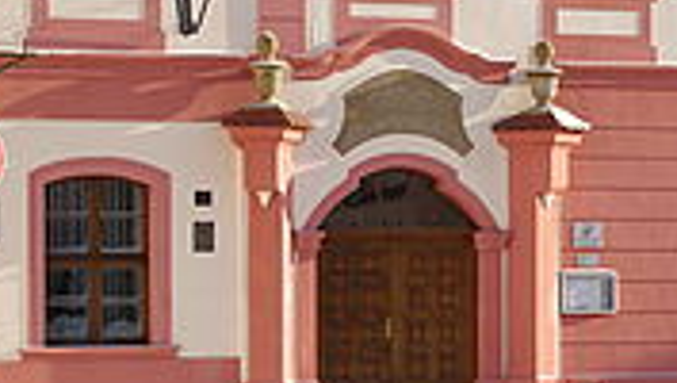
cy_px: 245
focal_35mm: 194
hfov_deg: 11.0
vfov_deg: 6.3
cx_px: 585
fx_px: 3486
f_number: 6.3
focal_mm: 55
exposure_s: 1/250
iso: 100
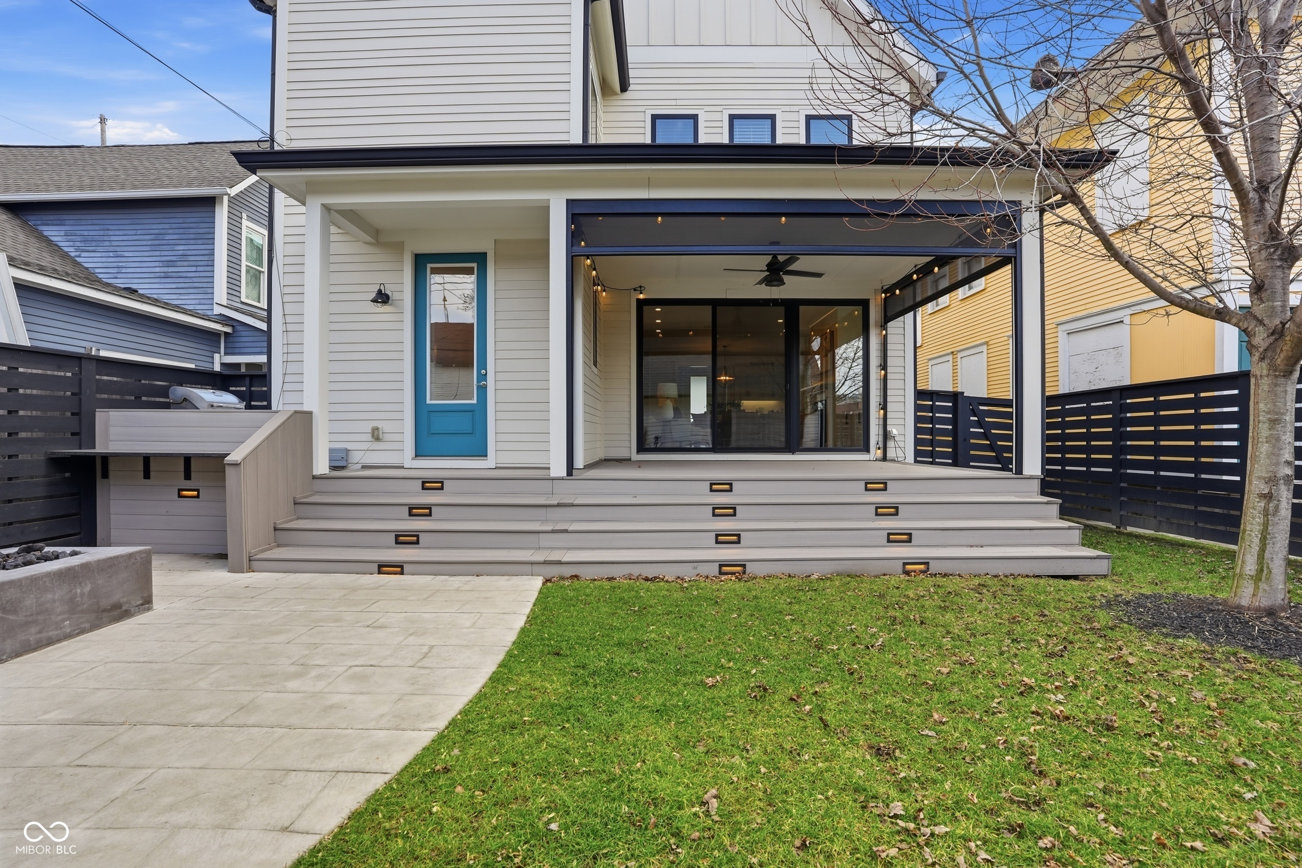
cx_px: 651
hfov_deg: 96.7
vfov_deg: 73.8
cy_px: 434
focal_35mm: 16
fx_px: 579
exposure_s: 1/500
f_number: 9
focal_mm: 16
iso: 250
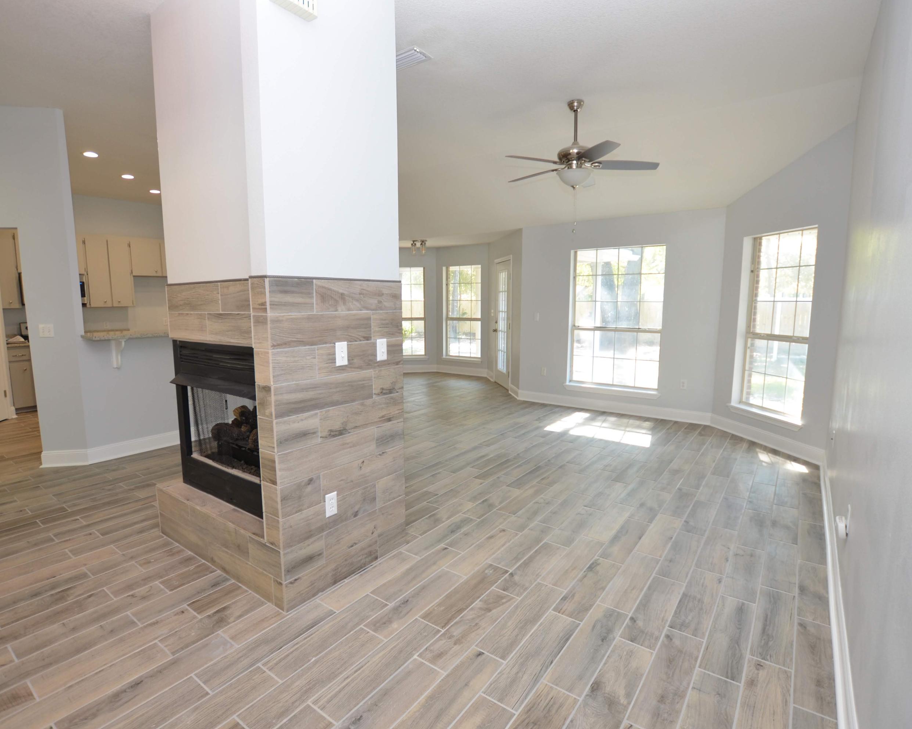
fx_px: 459
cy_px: 364
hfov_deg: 89.6
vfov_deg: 77.0
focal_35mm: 17
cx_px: 434
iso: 320
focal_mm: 10
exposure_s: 1/60
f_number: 4
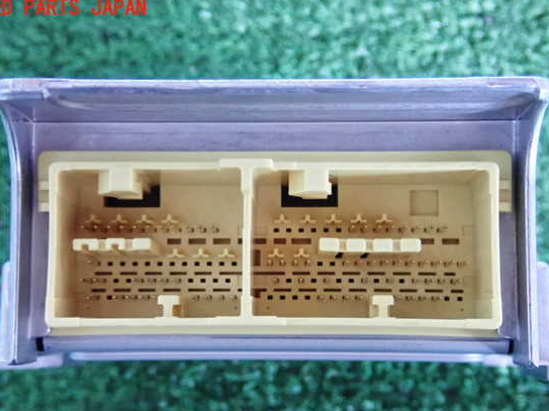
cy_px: 223
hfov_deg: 79.0
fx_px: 333
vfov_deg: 63.3
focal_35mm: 21
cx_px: 266
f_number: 3.6
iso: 2000
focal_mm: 3.33
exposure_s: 1/40
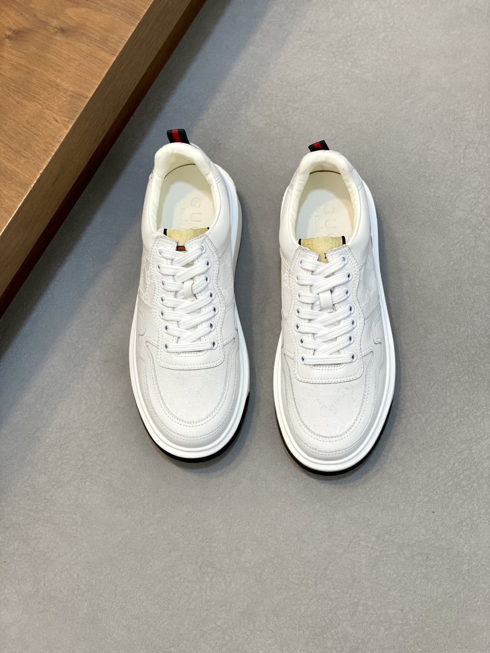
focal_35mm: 52
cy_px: 326
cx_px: 245
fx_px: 981
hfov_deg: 28.0
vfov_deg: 36.8
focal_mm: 6
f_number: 2
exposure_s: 1/100
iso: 80
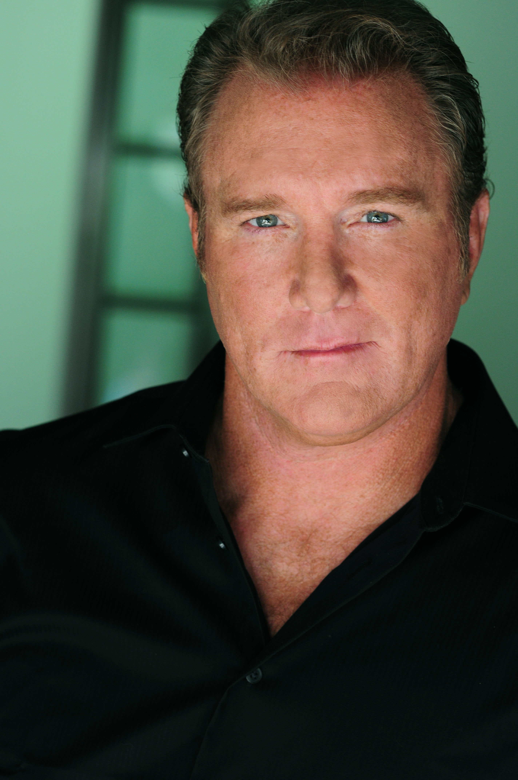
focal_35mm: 128
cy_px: 390
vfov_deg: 16.1
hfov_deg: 10.7
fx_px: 2759
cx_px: 259
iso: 400
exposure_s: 1/160
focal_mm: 85
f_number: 4
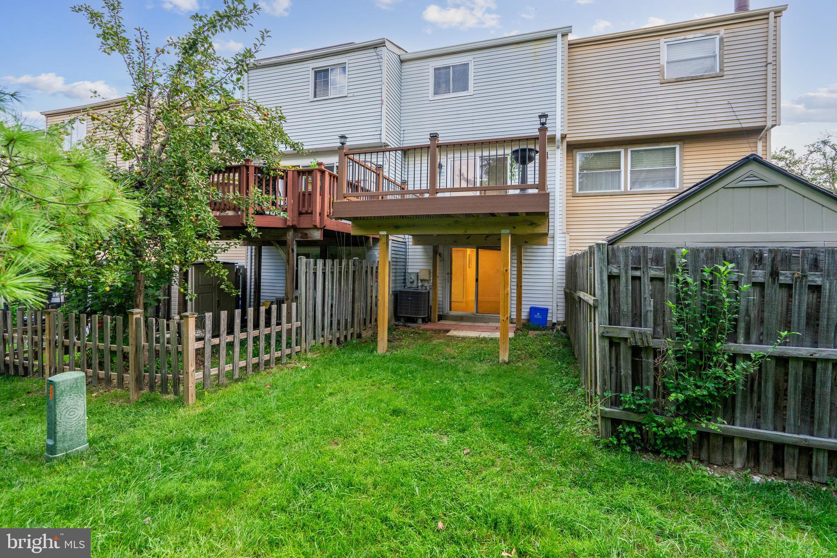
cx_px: 418
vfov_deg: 73.7
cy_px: 279
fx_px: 372
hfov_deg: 96.7
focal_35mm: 16
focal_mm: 16
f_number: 8
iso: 800
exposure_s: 1/320
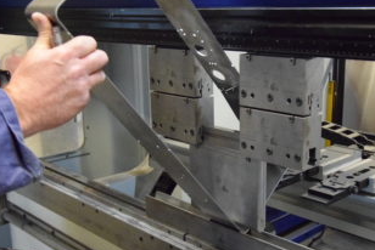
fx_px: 507
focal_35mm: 49
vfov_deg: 27.7
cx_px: 231
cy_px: 144
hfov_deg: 40.3
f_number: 5.6
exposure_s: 1/100
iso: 12800
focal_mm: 25
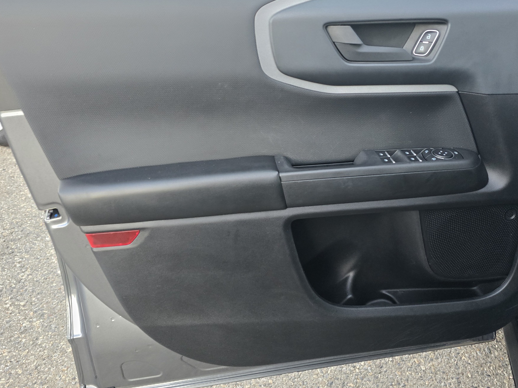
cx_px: 284
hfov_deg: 65.2
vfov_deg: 51.3
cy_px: 174
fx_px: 404
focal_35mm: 27
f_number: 1.7
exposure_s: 1/120
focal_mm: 6.3
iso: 400
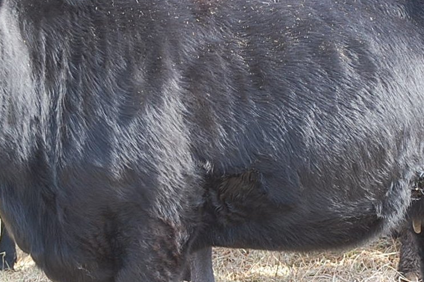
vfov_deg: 7.2
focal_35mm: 189
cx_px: 281
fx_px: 2225
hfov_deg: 10.9
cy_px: 119
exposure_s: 1/125
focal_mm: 55
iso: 320
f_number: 5.6
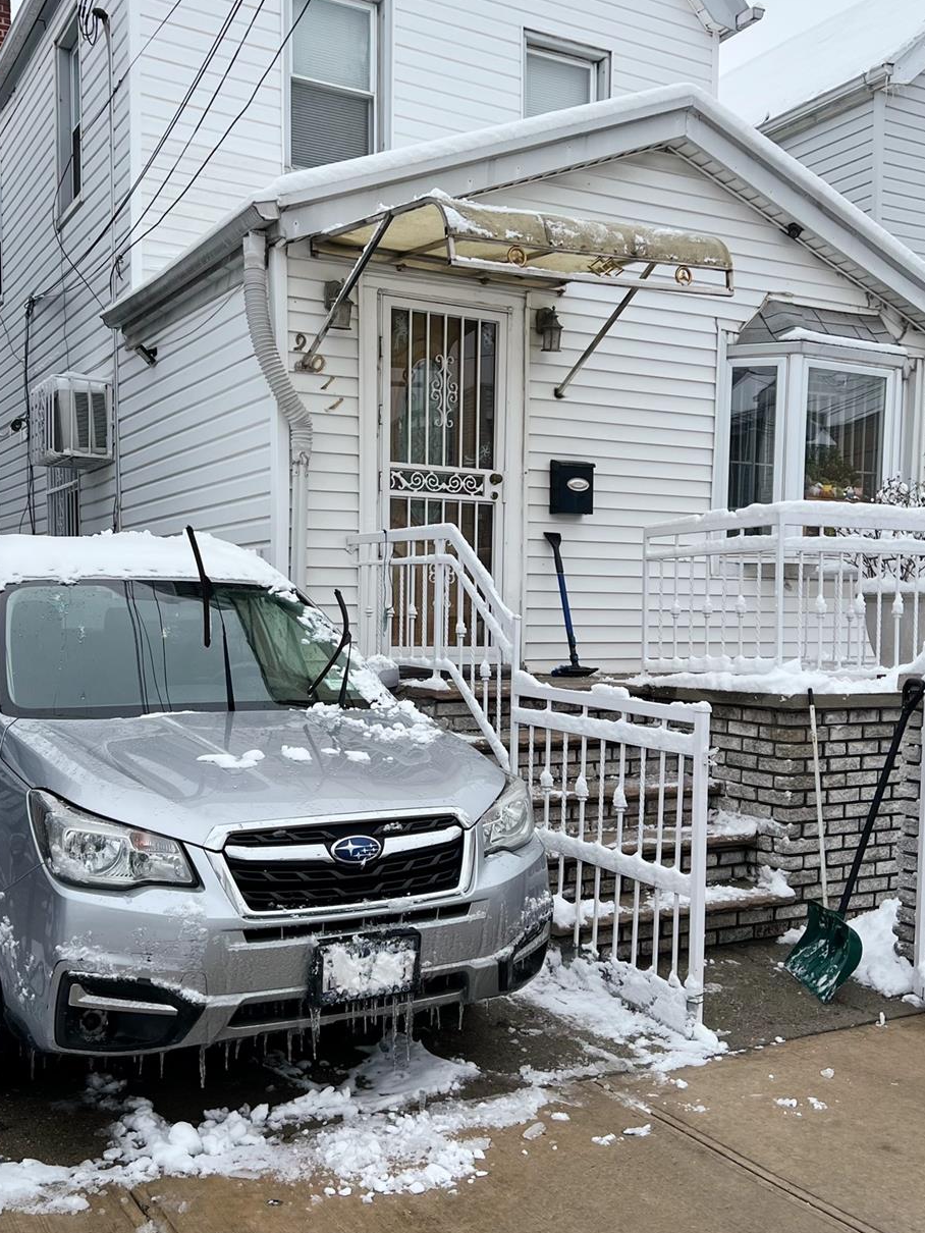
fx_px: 1175
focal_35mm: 33
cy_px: 547
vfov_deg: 55.2
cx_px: 427
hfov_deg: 42.9
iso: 50
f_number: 1.5
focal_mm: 5.7
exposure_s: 1/2632
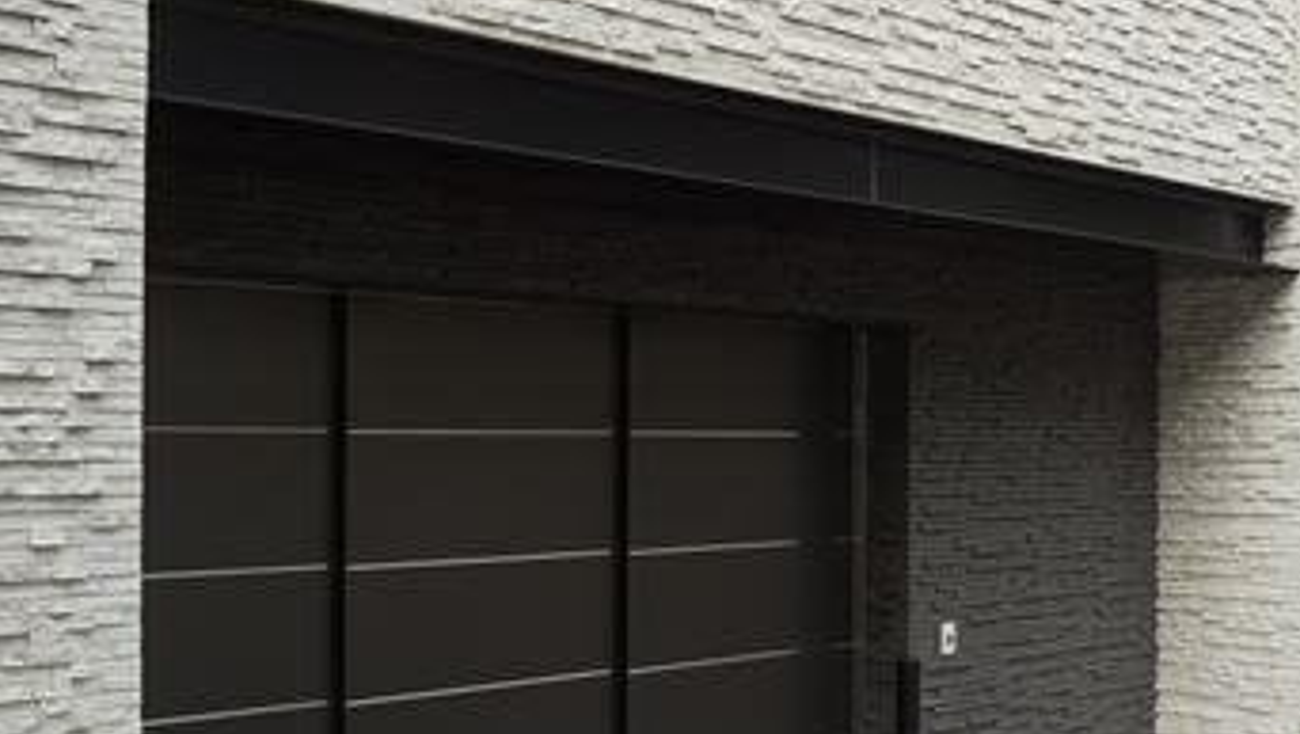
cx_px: 783
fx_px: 1621
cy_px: 435
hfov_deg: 43.5
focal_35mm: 47
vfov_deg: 25.5
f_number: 4
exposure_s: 1/160
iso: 125
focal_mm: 16
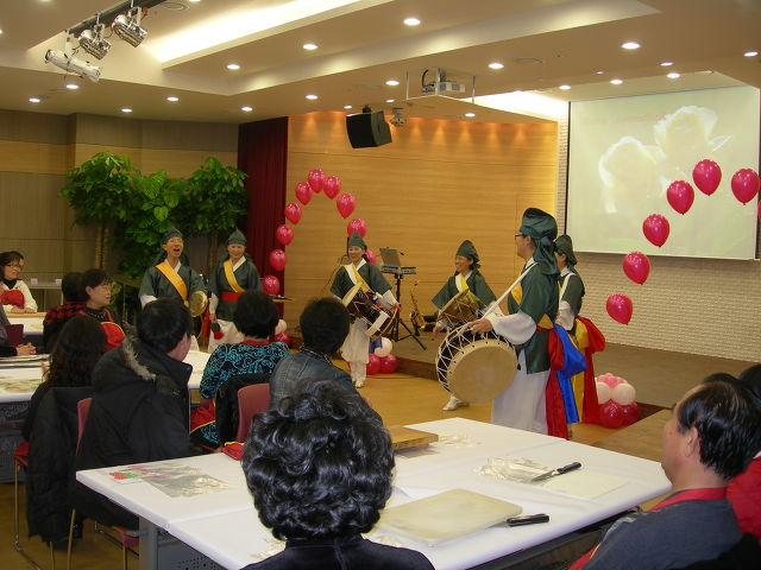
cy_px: 285
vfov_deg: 37.7
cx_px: 380
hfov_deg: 49.0
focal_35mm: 38
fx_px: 835
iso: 50
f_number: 2.8
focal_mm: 7.8
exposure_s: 1/30
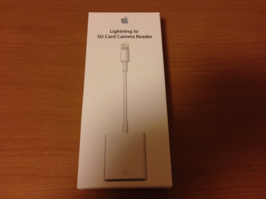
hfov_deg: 55.4
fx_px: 254
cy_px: 100
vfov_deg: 42.9
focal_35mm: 33
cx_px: 133
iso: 160
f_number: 2.4
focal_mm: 4.12
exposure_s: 1/20
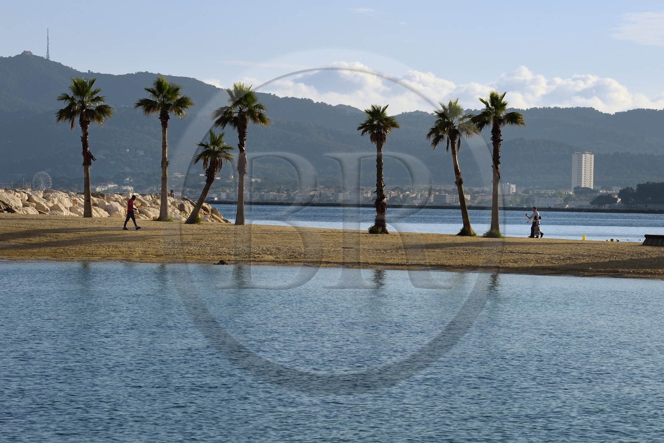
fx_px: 3688
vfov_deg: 6.9
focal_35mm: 200
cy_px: 222
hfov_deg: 10.3
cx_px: 332
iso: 200
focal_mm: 200
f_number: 13
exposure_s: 1/320
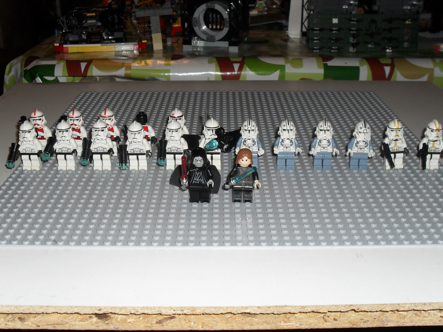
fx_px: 537
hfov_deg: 44.8
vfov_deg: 34.3
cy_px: 166
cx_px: 222
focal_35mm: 42
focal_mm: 7.5
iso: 200
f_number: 3.6
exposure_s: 1/45
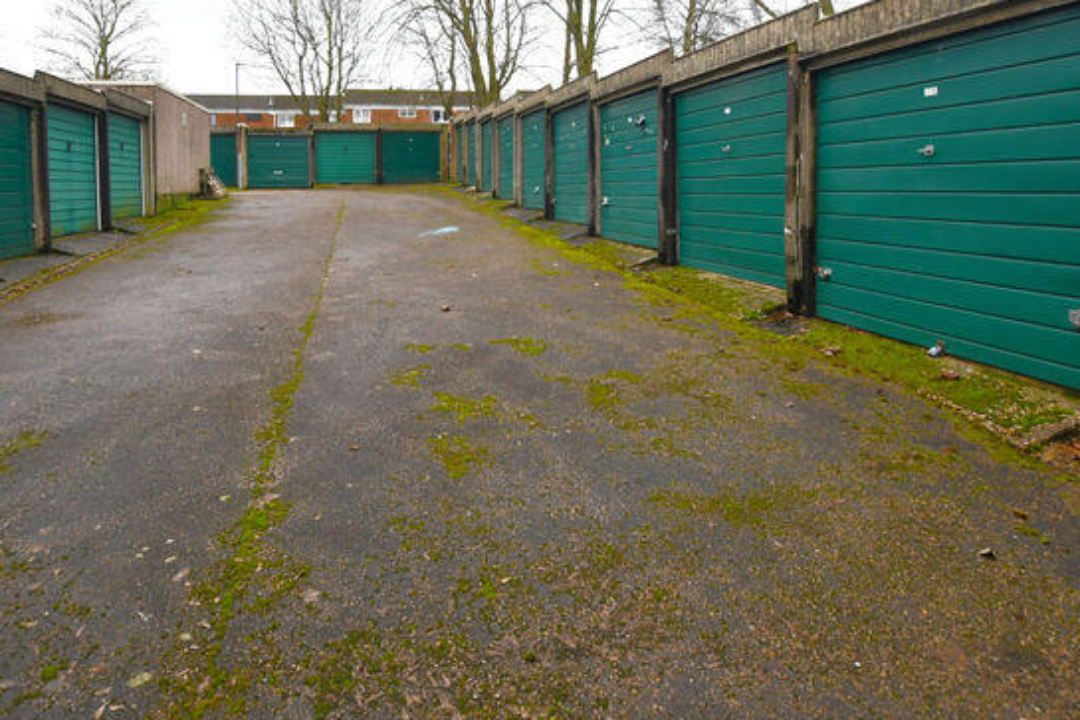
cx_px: 461
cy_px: 219
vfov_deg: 55.5
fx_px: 660
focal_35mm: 22
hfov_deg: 78.1
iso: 200
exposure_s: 1/250
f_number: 6.3
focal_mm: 10
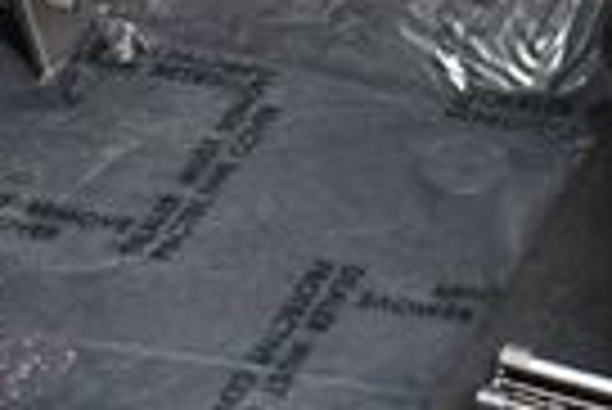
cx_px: 724
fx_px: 2876
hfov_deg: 11.9
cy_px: -320
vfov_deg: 7.9
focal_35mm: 169
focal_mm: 18
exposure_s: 1/250
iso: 500
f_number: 3.5
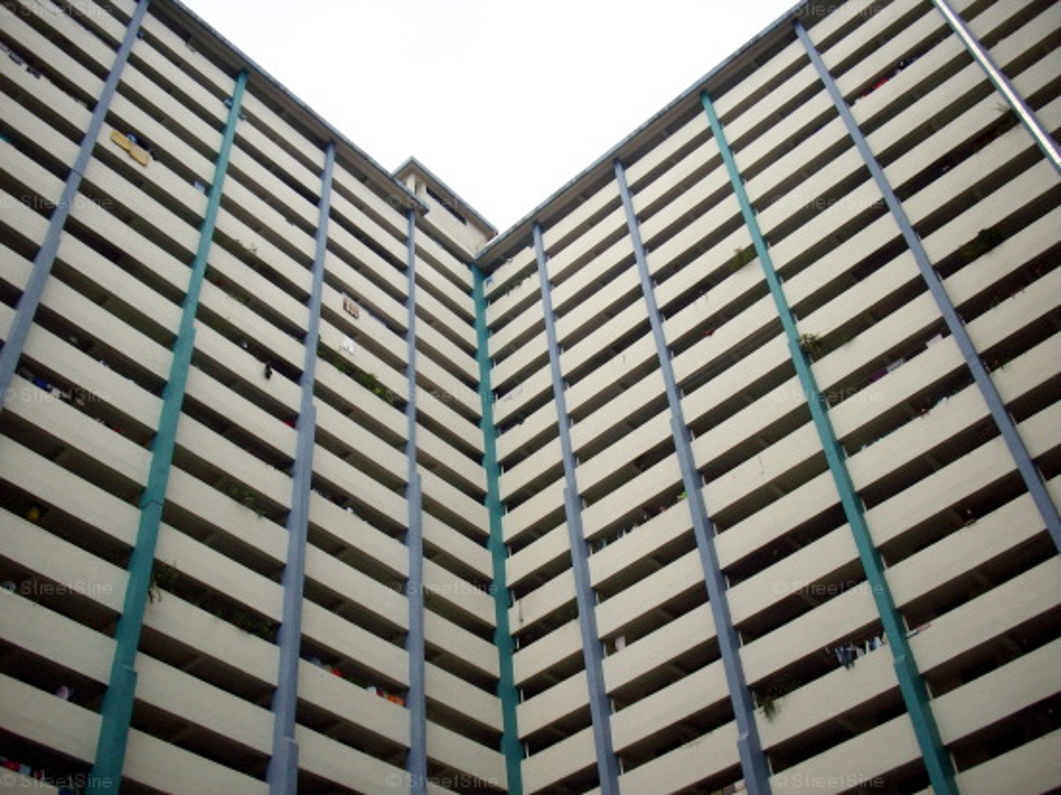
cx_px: 530
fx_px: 1134
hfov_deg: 50.2
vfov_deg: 38.6
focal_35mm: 37
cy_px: 398
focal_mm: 6.2
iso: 80
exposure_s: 1/500
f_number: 5.6
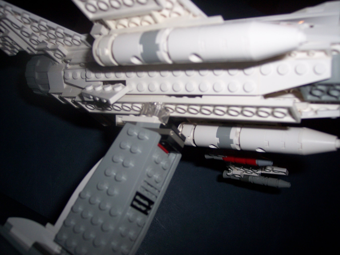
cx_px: 170
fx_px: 383
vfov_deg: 36.8
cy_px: 128
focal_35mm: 39
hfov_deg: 47.9
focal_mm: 8
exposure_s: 1/60
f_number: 2.8
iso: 100
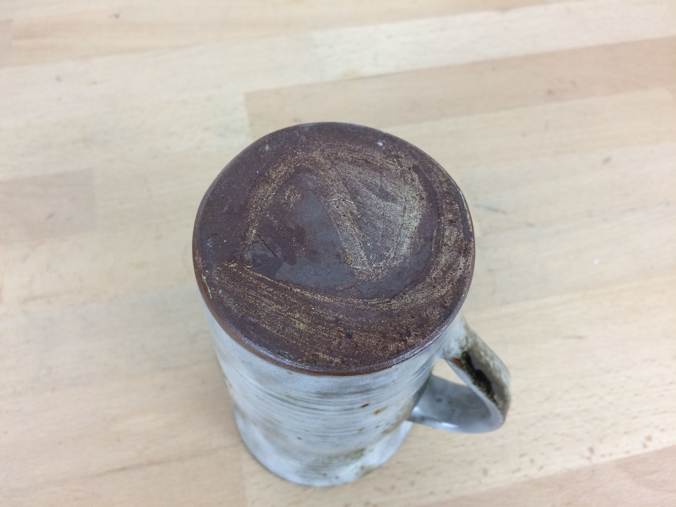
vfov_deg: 48.2
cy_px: 254
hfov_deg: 61.7
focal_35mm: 29
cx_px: 338
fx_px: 566
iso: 40
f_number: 2.2
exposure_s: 1/33
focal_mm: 4.15
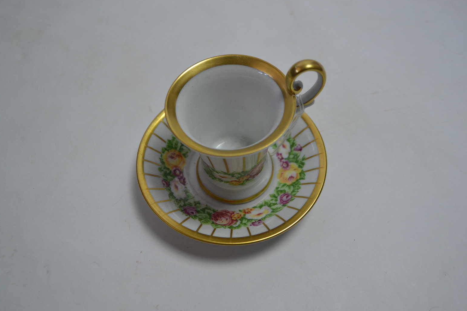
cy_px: 157
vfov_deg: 38.9
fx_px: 441
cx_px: 227
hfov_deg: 55.8
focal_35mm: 34
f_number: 4
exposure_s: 1/50
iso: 400
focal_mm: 22
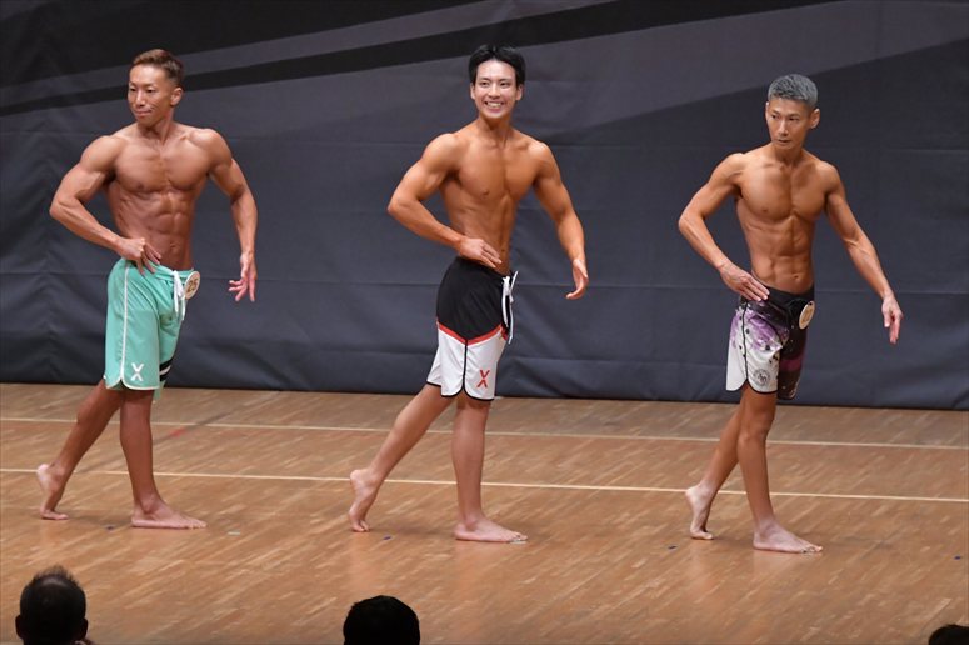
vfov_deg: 5.4
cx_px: 484
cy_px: 322
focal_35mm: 255
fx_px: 6860
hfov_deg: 8.1
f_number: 5.6
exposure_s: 1/400
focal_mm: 170
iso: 6400
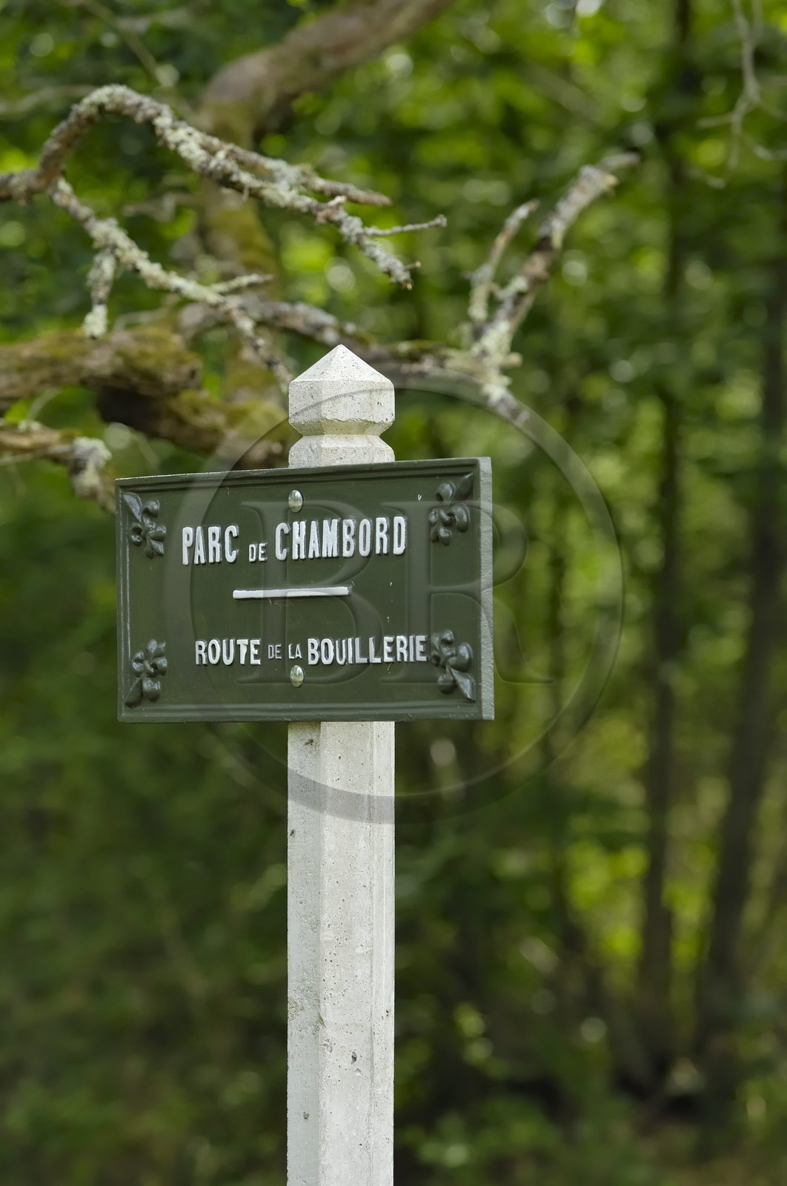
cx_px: 394
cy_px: 593
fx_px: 5920
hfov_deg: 7.6
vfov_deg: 11.4
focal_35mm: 180
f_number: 2.8
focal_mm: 120
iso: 100
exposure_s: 1/200
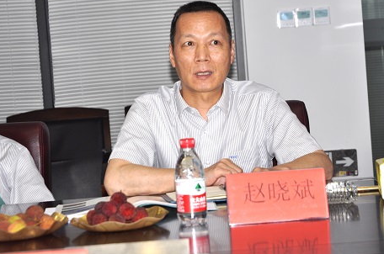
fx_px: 1157
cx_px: 193
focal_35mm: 109
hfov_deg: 18.9
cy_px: 88
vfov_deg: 12.5
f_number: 4.5
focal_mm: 55
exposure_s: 1/60
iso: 200
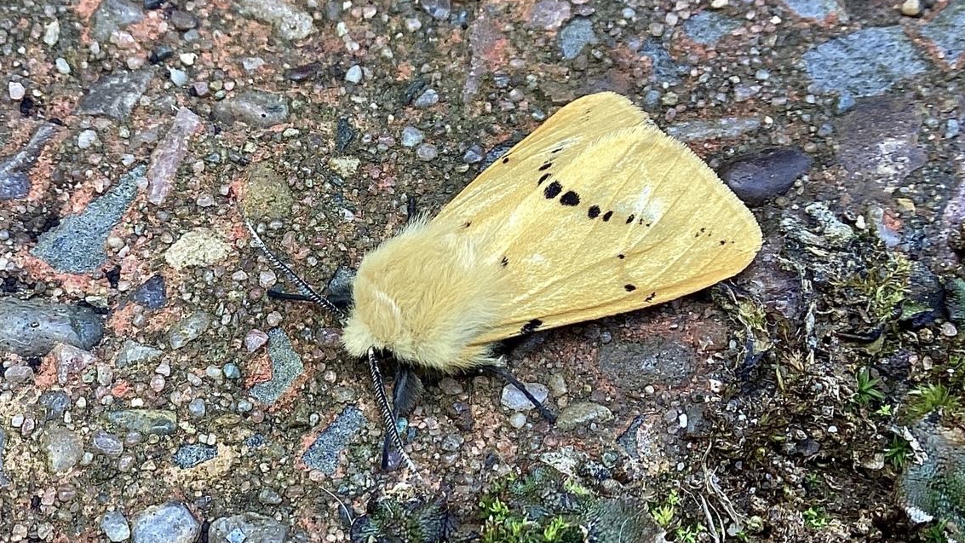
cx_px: 485
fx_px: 870
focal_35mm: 34
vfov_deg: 34.6
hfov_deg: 58.0
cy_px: 262
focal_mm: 3.3
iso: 64
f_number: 2.4
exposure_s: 1/60
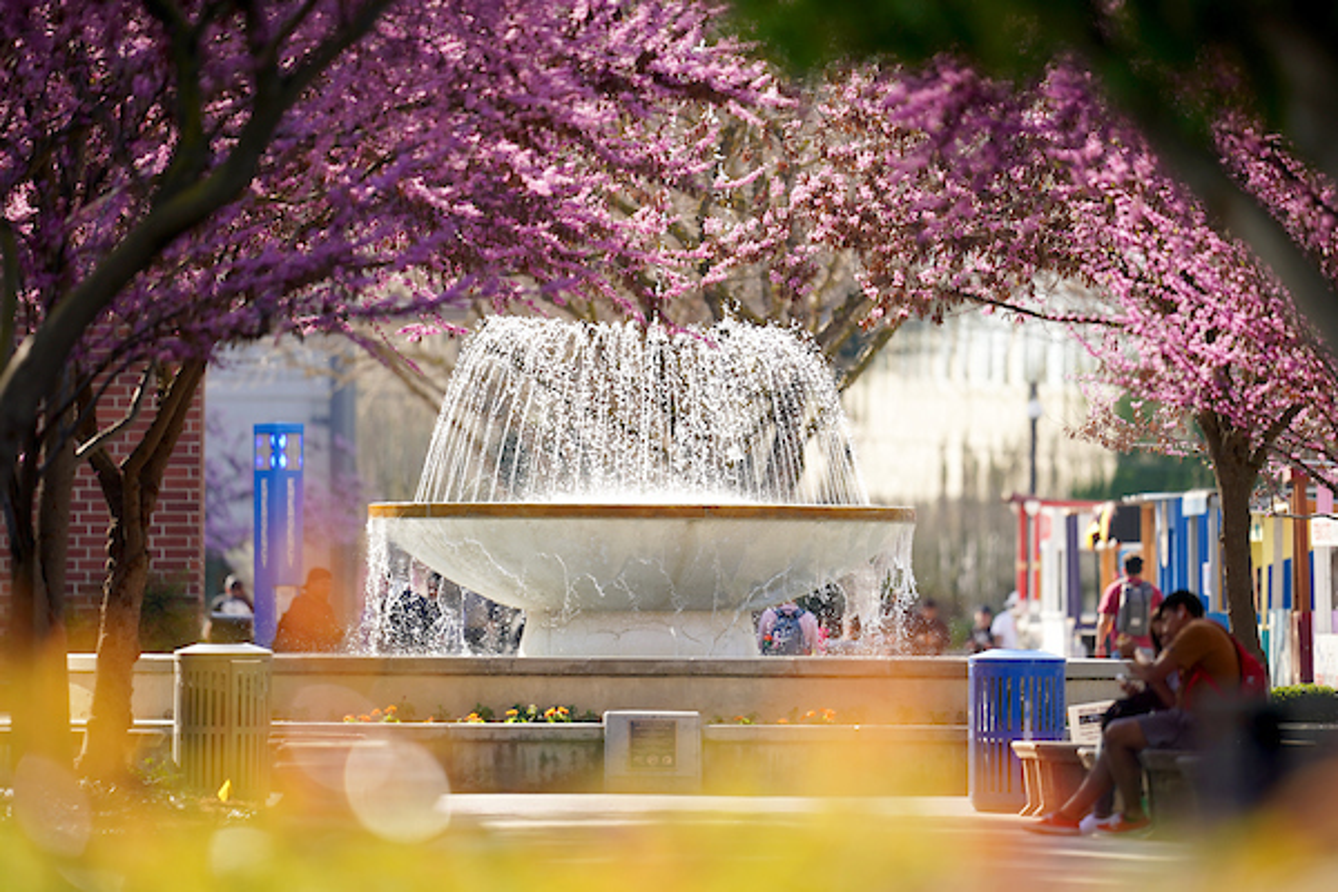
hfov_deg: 5.2
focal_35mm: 400
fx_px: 14866
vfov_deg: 3.4
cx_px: 669
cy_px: 446
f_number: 2.8
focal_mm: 400
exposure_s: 1/800
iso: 160
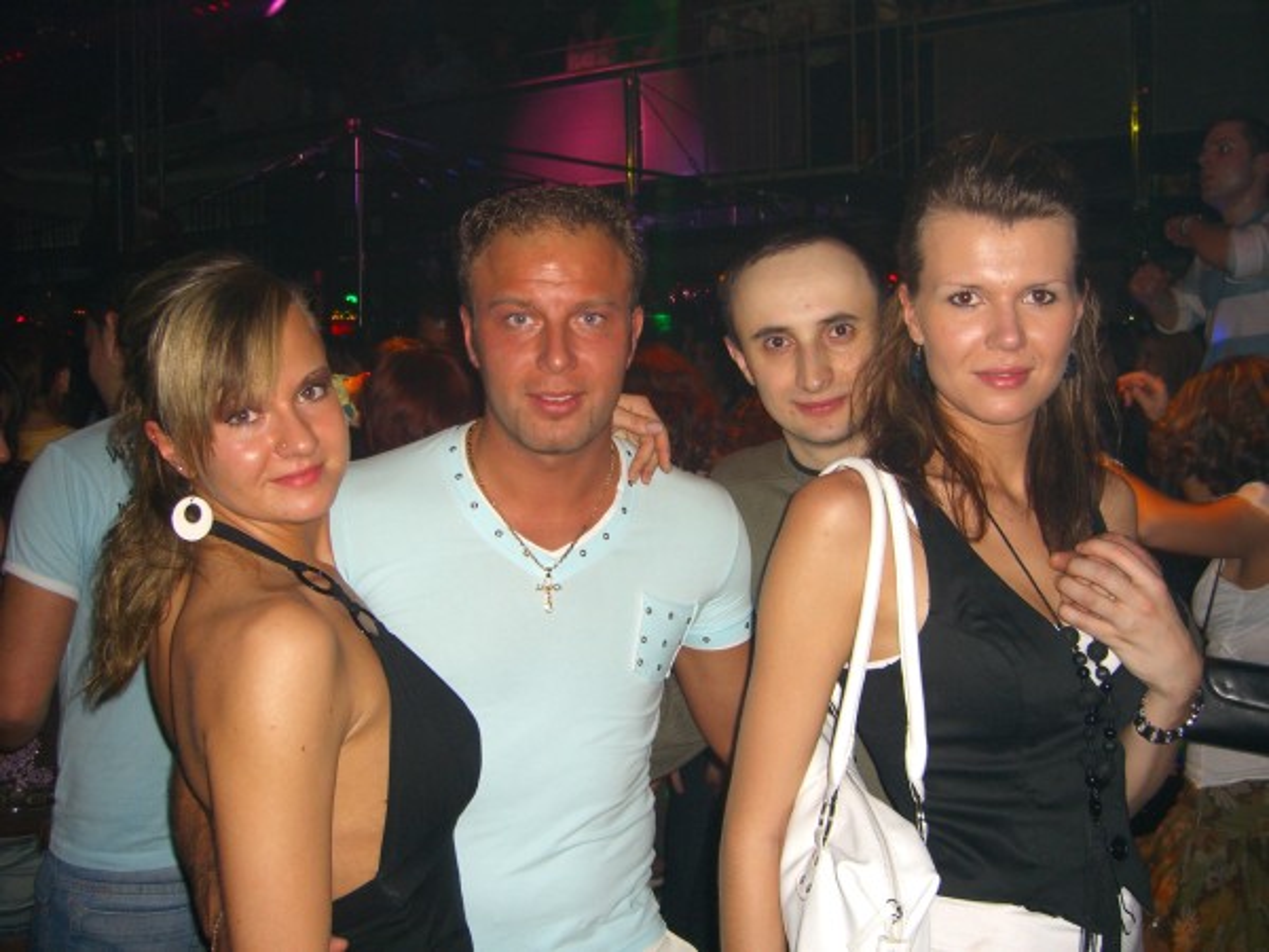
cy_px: 476
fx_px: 1393
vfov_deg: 37.7
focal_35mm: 38
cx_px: 634
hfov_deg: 49.0
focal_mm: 7.9
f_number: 2.8
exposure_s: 1/60
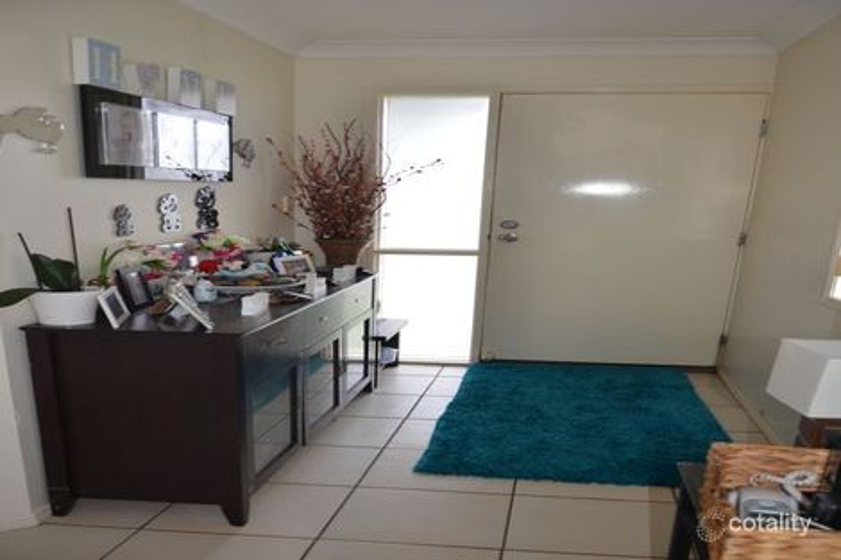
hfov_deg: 67.4
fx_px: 630
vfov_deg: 47.9
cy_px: 280
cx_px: 420
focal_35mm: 27
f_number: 3.5
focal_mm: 18
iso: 450
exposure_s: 1/60
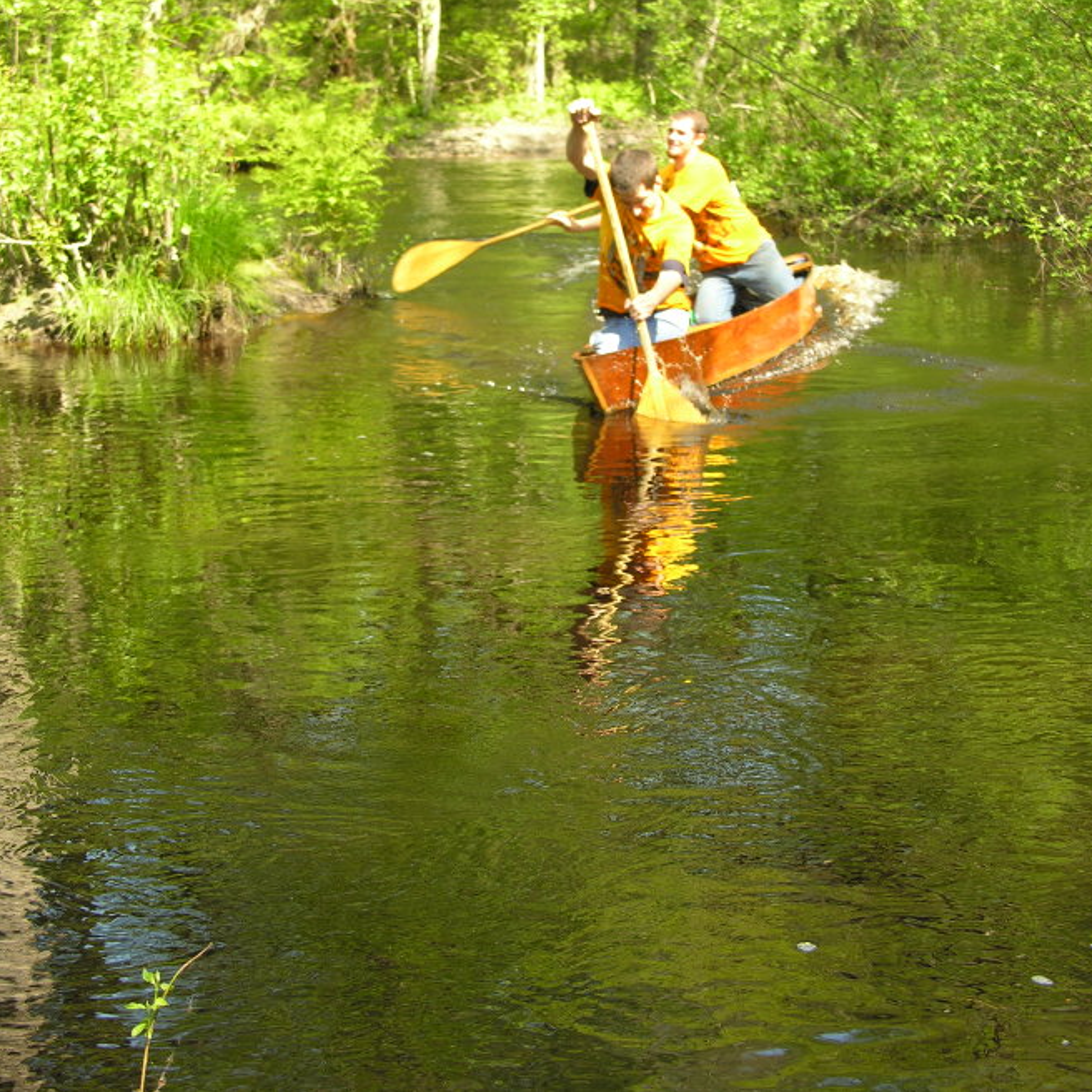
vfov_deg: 26.9
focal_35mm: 64
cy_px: 546
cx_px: 491
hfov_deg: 26.9
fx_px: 2284
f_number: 3.1
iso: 50
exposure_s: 1/125
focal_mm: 13.8
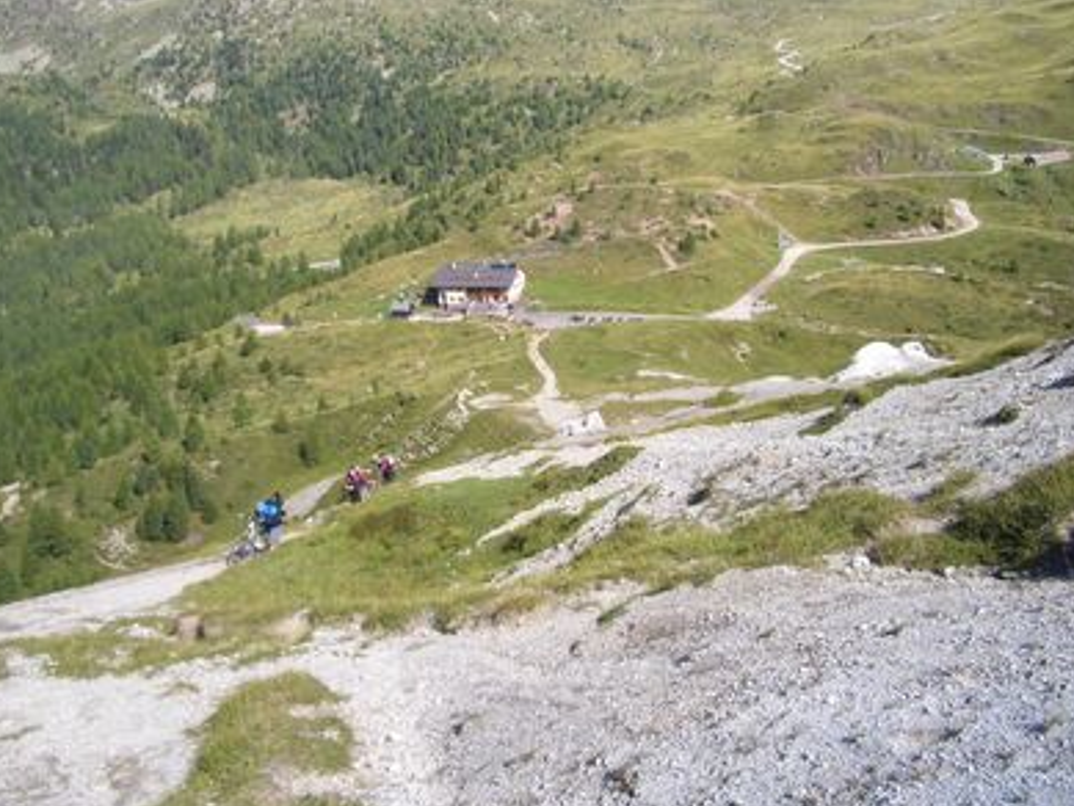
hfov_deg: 51.3
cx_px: 536
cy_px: 409
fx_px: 1117
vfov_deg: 39.7
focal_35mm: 36
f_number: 4.3
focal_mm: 5.8
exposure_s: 1/250
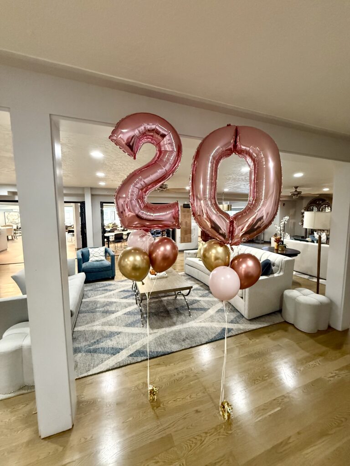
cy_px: 233
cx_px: 175
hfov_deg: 85.7
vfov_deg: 102.1
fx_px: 189
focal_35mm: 14
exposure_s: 1/60
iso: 800
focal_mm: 2.22
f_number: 2.2
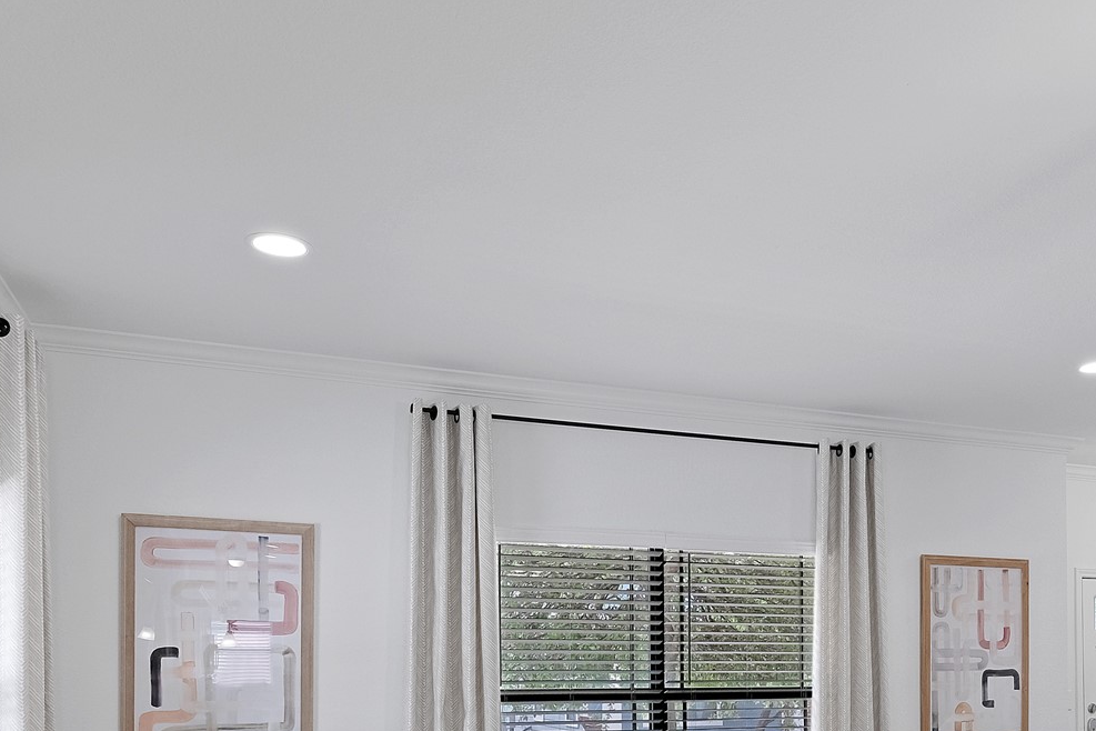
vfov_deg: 37.0
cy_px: 678
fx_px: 1005
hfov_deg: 56.0
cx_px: 728
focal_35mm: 33
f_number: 7.1
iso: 800
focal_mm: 10
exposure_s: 1/7.5
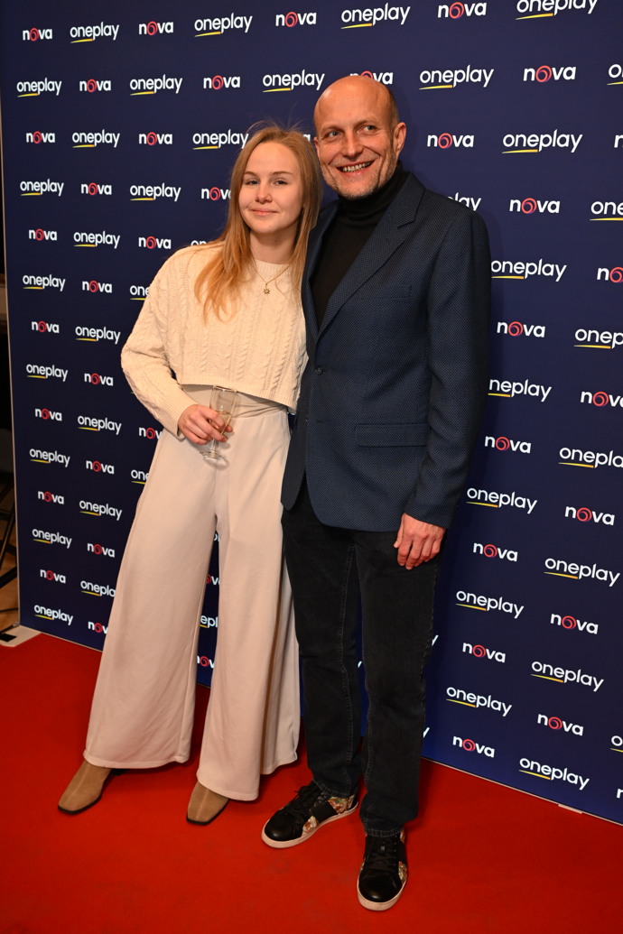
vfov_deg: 55.8
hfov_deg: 38.9
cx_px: 312
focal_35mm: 34
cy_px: 467
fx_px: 883
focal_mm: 34
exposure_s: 1/250
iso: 1600
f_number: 5
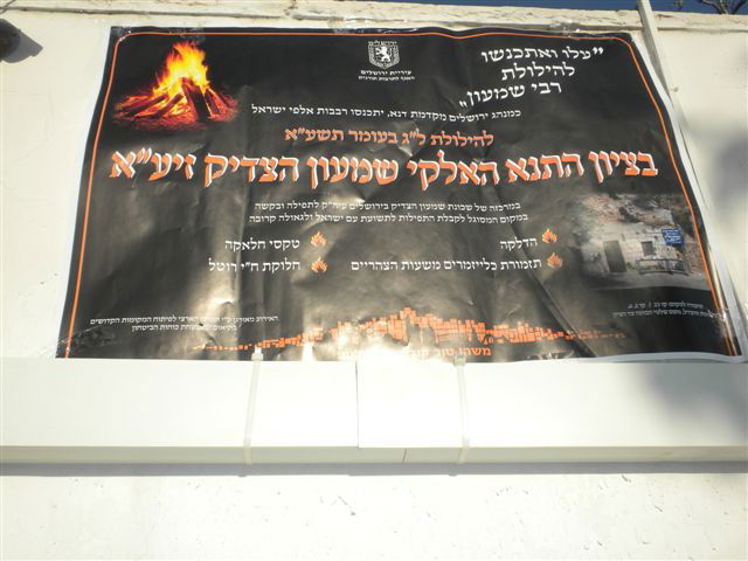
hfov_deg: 50.1
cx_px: 374
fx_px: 800
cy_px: 280
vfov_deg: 38.7
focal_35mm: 37
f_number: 10
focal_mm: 6.6
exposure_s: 1/131
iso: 64
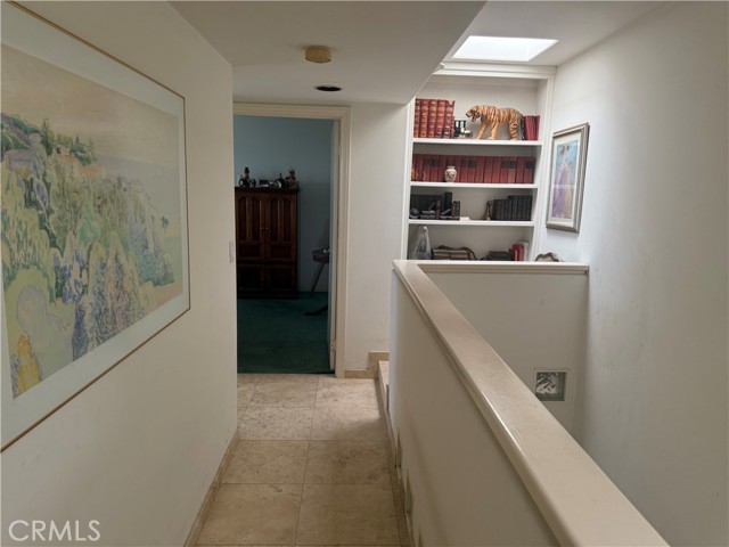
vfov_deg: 56.8
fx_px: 505
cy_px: 274
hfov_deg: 71.6
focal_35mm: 24
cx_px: 364
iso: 200
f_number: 1.78
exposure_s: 1/183
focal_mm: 6.76
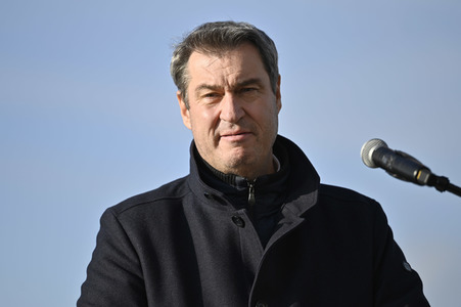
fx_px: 2559
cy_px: 154
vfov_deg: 6.9
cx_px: 230
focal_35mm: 200
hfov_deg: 10.3
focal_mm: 200
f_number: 2.8
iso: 64
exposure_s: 1/1600
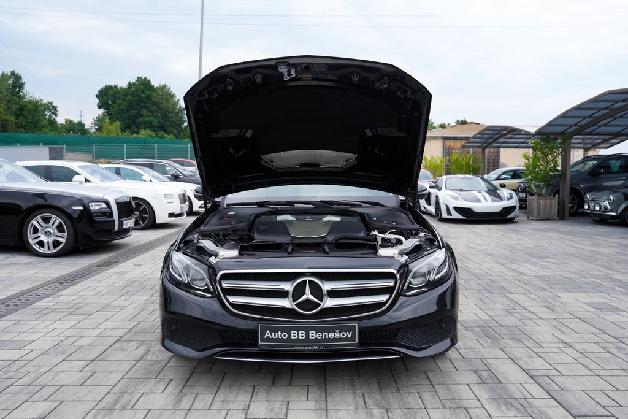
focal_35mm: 29
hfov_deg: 63.7
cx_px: 314
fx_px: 506
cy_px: 210
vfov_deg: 45.0
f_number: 5.6
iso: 100
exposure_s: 1/125
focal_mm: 29
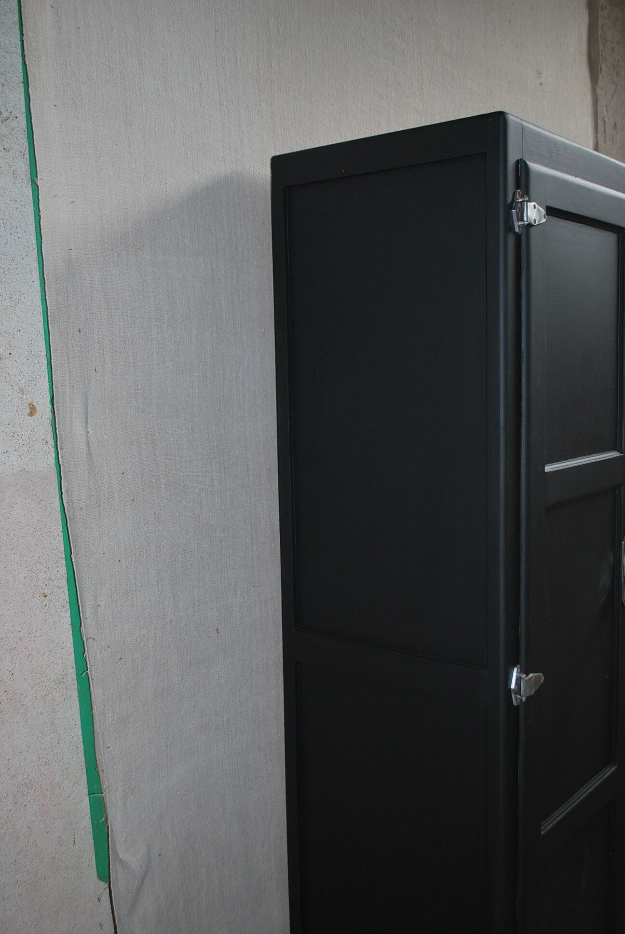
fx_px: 935
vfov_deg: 53.1
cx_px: 312
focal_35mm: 36
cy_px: 467
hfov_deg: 37.0
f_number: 4.2
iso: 200
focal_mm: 24
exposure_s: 1/60
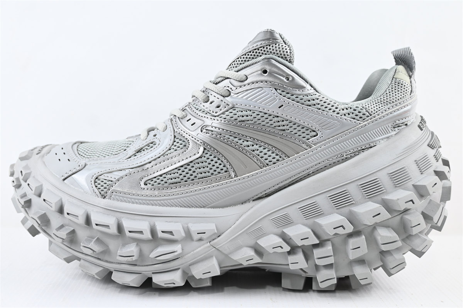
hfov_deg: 52.2
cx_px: 232
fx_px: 473
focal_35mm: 37
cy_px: 154
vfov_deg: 36.2
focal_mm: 24.5
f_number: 4.2
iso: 500
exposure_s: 1/125
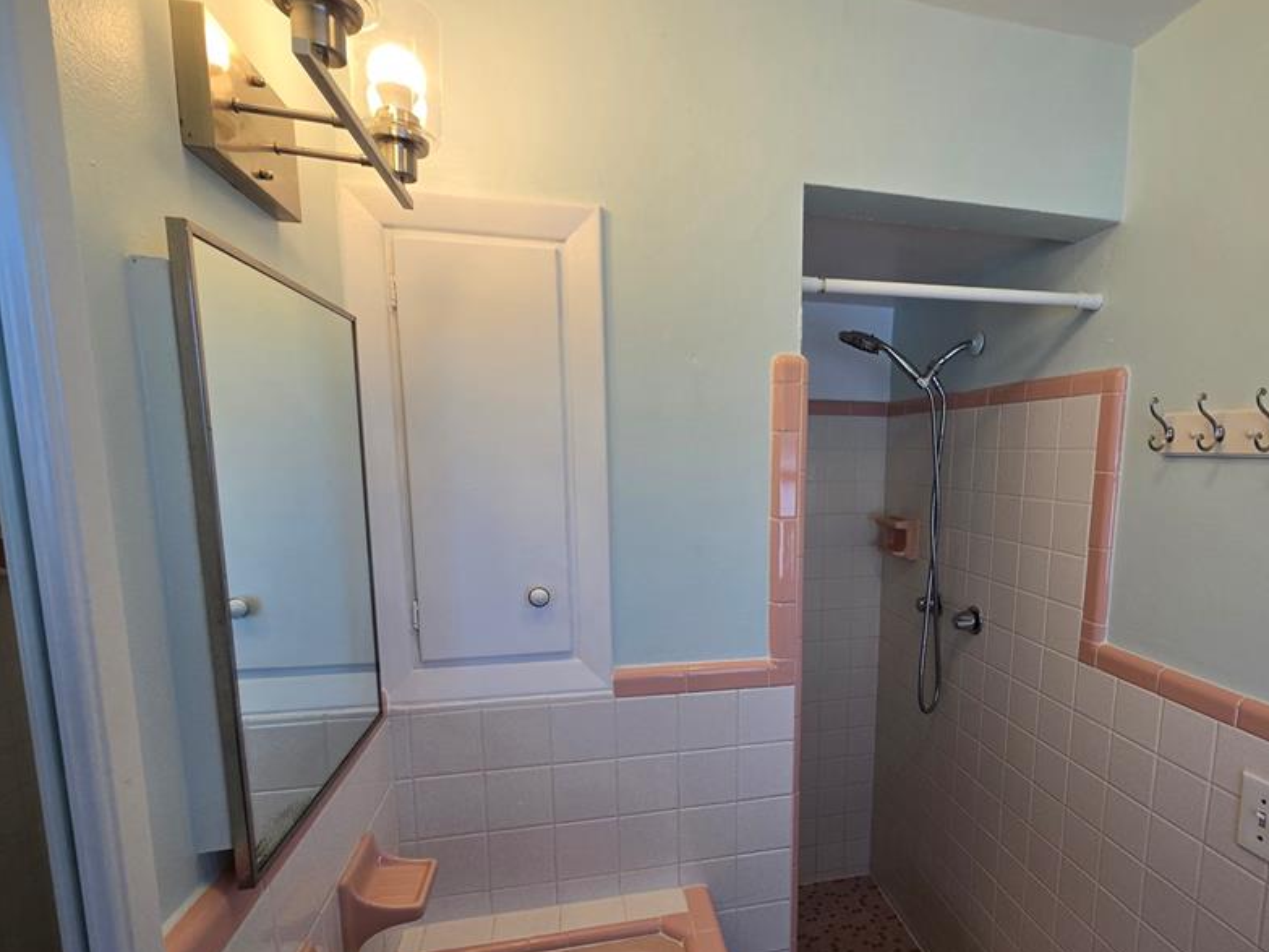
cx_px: 750
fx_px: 623
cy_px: 558
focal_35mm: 17
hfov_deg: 90.1
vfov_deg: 74.1
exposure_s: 1/127
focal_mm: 2.2
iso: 50
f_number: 2.2
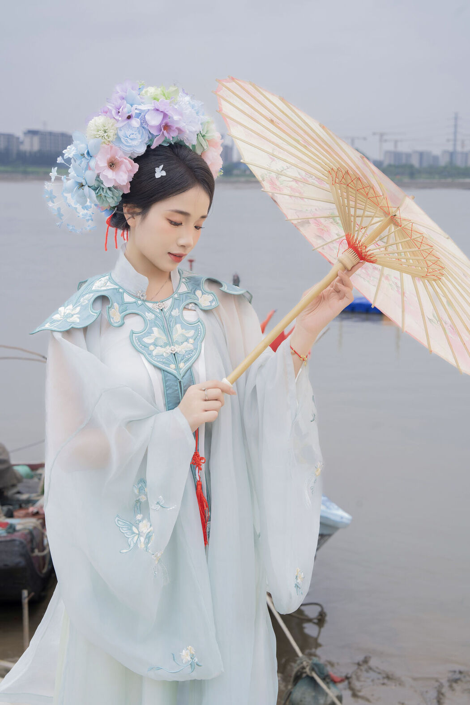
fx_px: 1234
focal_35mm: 63
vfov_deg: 31.9
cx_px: 235
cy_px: 352
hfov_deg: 21.6
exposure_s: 1/200
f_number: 8
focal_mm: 63
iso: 100
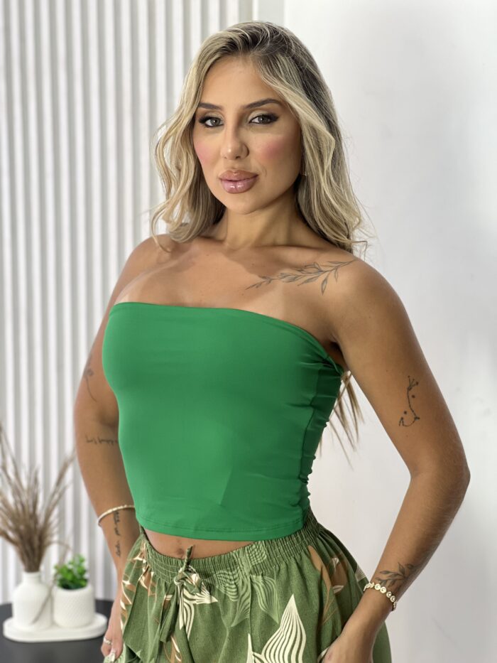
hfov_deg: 19.1
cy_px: 332
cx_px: 248
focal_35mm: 77
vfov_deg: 25.3
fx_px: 1474
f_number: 2.8
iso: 125
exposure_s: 1/120
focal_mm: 9
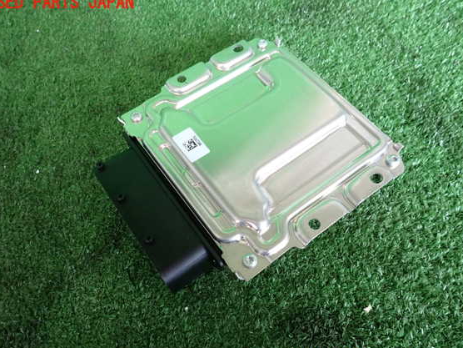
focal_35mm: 27
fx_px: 361
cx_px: 232
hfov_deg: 65.3
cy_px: 180
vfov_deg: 51.3
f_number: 2
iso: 200
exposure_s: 1/50
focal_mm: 4.5
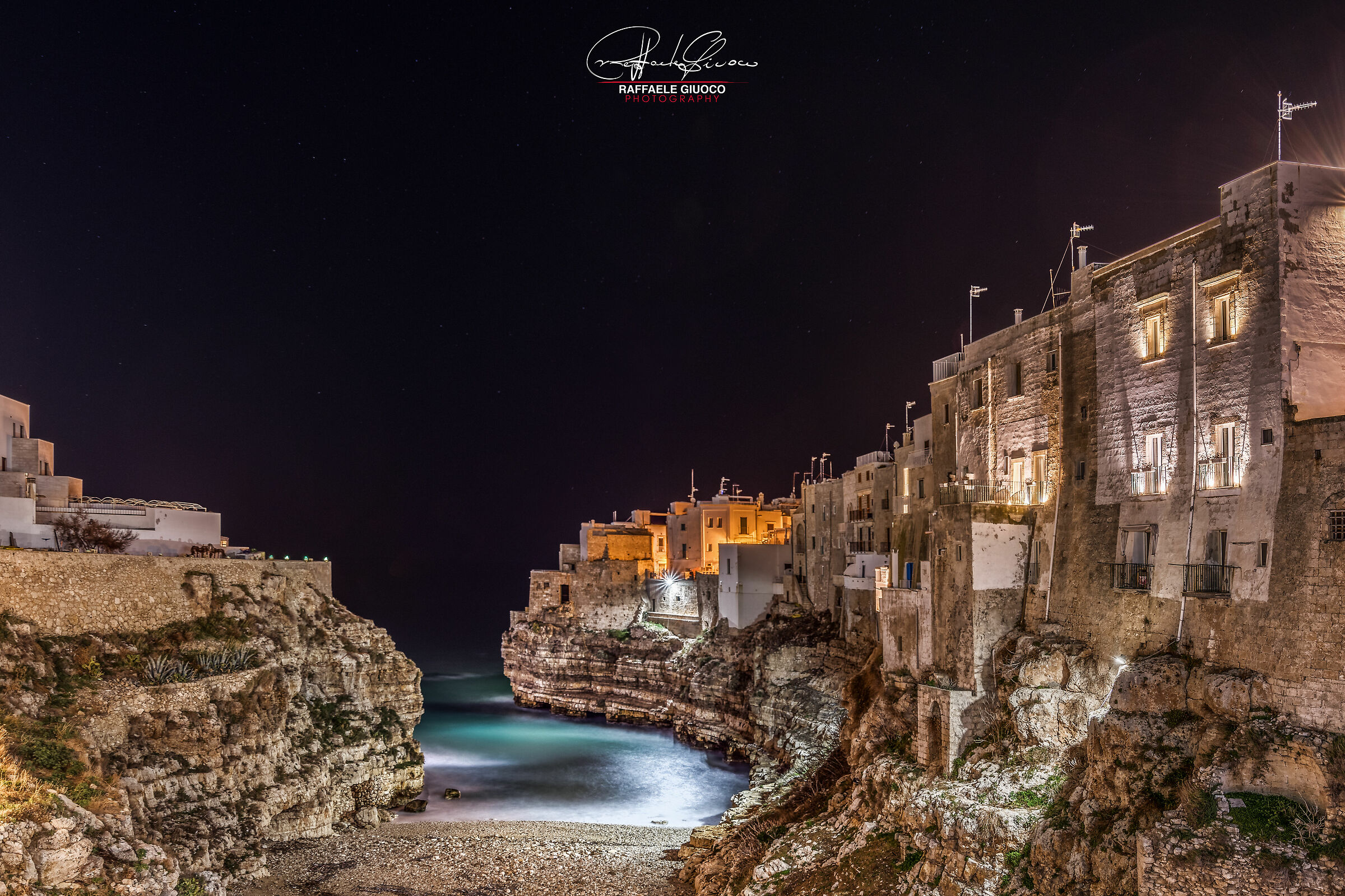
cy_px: 448
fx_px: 1121
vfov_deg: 43.6
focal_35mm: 30
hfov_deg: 61.9
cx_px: 672
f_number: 2.8
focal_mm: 20
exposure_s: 30
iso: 100
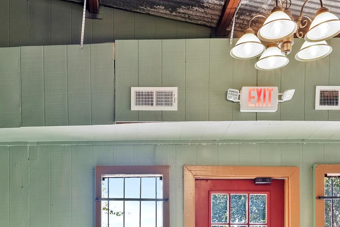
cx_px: 105
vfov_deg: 27.0
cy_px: 245
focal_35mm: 46
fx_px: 435
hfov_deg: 42.0
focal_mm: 21
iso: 250
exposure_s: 1/2
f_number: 8
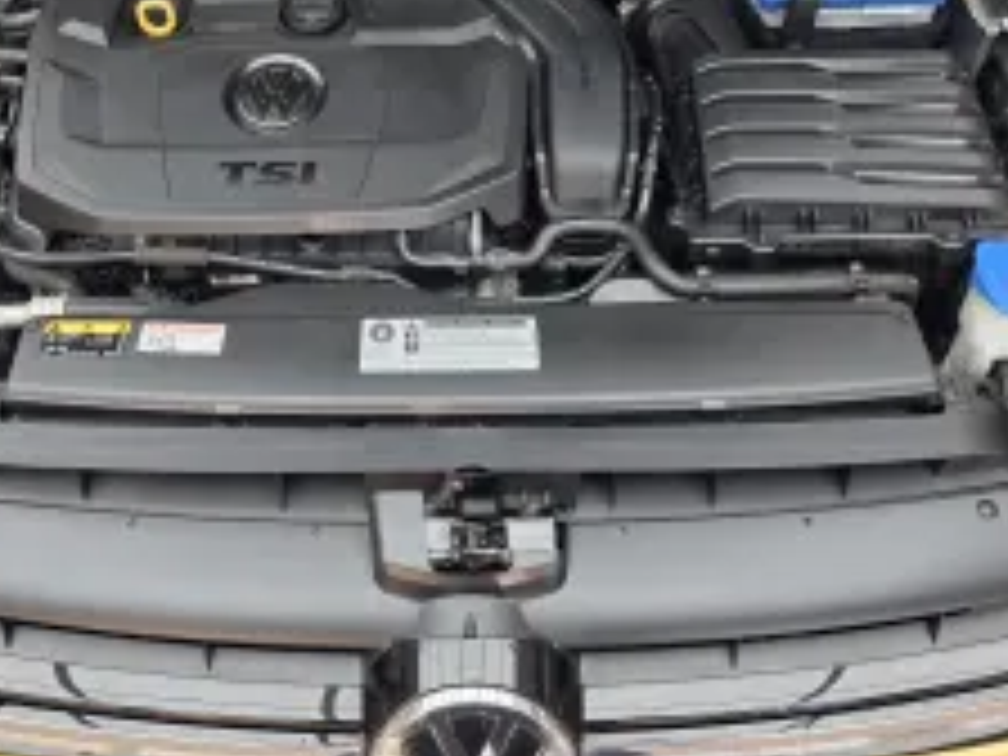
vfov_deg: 37.7
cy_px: 194
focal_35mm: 37
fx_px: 1077
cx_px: 454
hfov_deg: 50.1
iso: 32
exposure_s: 1/100
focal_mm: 6.25
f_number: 1.7
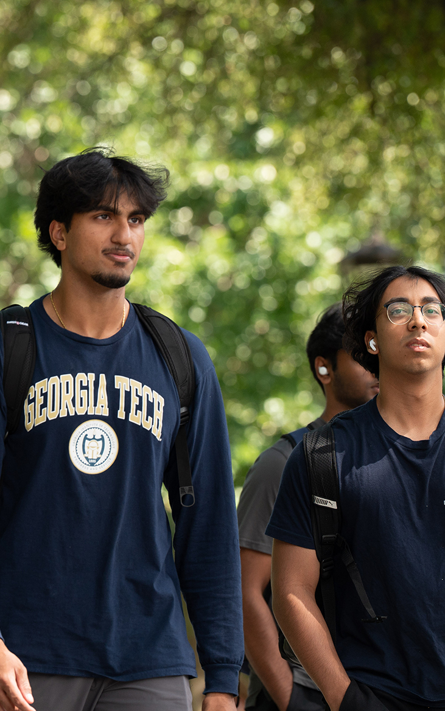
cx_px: 13
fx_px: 6420
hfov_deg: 4.0
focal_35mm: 331
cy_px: 352
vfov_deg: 6.3
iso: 320
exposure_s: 1/400
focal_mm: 200
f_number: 5
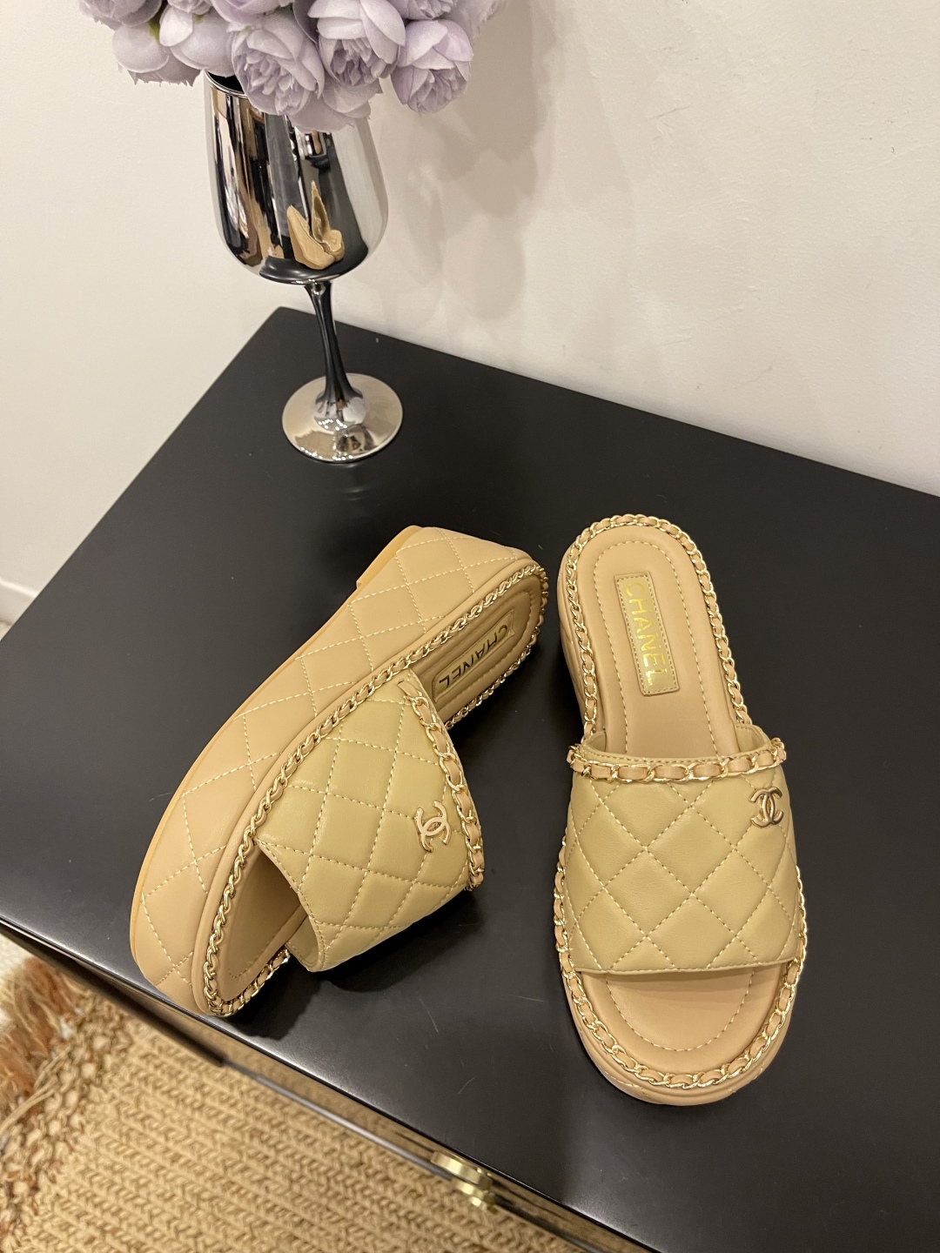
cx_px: 470
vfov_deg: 67.3
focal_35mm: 26
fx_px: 941
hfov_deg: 53.1
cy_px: 626
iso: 320
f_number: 1.6
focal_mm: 5.1
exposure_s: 1/60
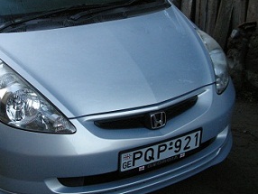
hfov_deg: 28.6
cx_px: 42
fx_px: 492
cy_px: 56
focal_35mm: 66
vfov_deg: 22.1
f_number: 2.8
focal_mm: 7.9
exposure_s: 1/59
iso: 292
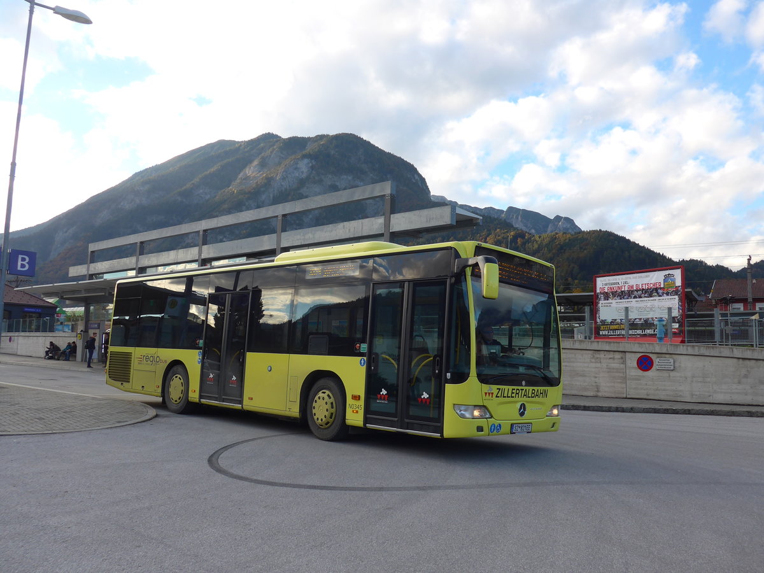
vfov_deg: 48.2
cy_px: 286
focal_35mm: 29
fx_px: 640
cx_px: 382
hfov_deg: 61.7
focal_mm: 6
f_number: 2.8
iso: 80
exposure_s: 1/400
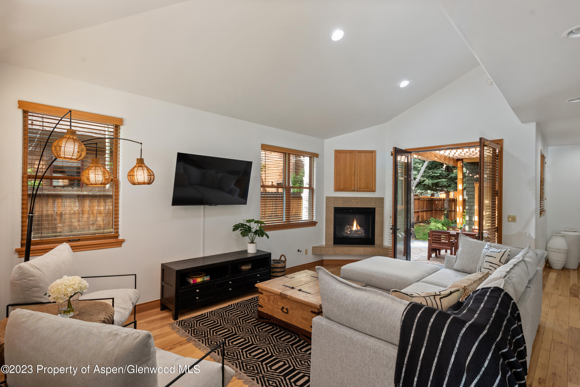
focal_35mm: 19
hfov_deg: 86.9
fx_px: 306
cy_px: 194
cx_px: 290
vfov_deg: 64.6
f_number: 7.1
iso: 500
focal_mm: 19
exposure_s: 1/10
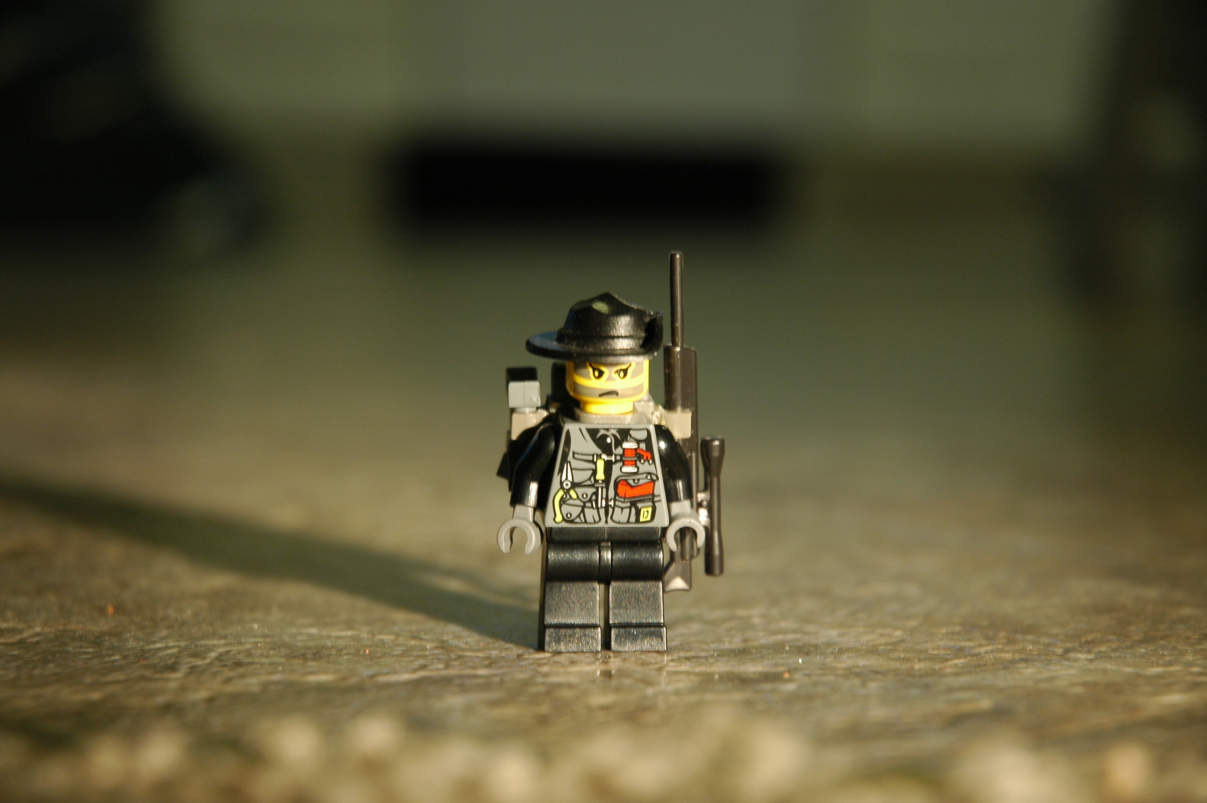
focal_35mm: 105
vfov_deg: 13.0
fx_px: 3517
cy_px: 402
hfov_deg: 19.5
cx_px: 604
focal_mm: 70
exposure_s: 1/25
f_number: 4.5
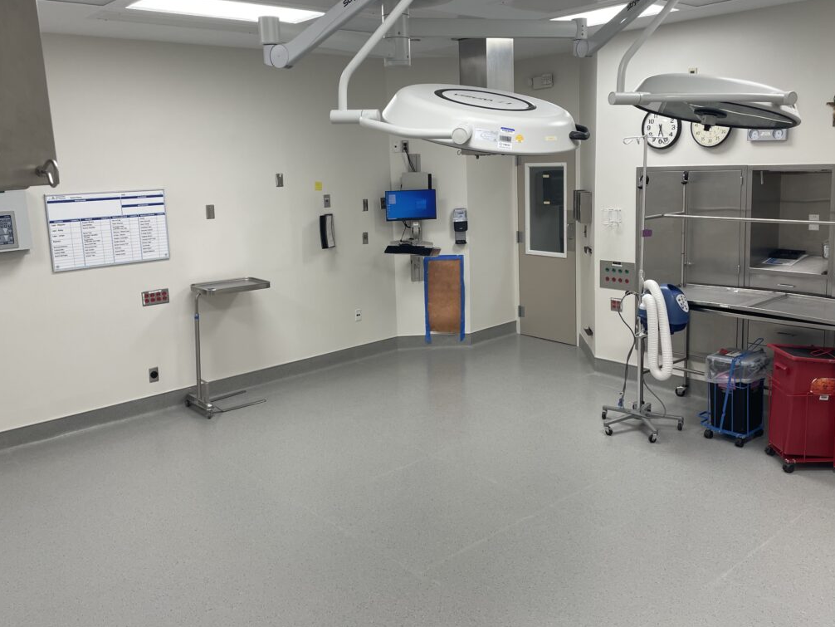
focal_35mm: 31
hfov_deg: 58.3
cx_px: 428
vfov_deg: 45.4
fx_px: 748
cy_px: 286
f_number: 1.6
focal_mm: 4.2
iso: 32
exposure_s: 1/273
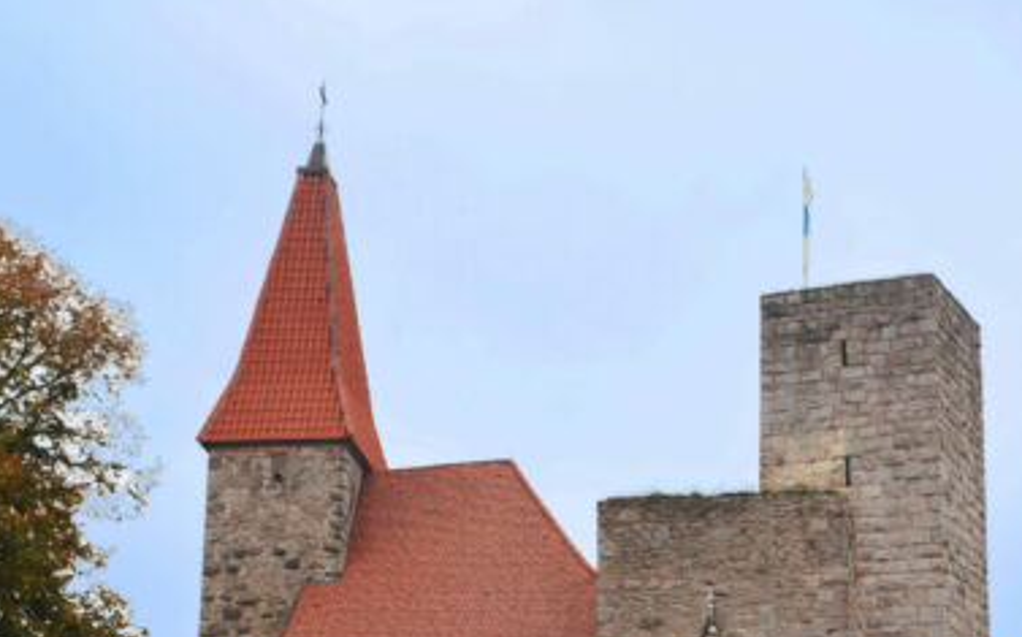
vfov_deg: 16.4
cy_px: 519
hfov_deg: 25.9
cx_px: 729
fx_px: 2199
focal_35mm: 79
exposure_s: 1/200
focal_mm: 30
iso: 100
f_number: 7.1
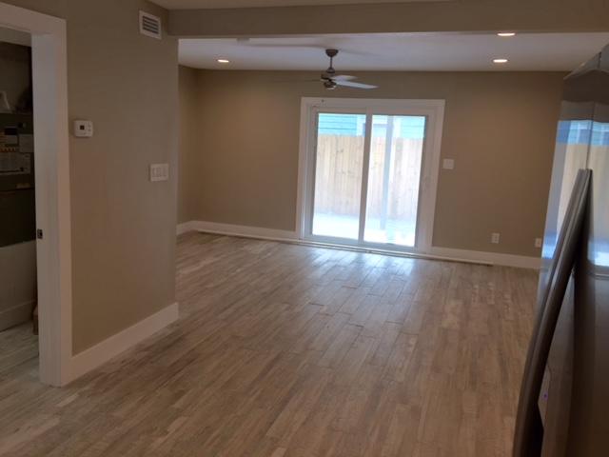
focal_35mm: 29
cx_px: 304
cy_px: 228
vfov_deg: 48.2
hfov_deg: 61.7
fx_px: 510
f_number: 2.2
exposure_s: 1/60
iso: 32
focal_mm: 4.15
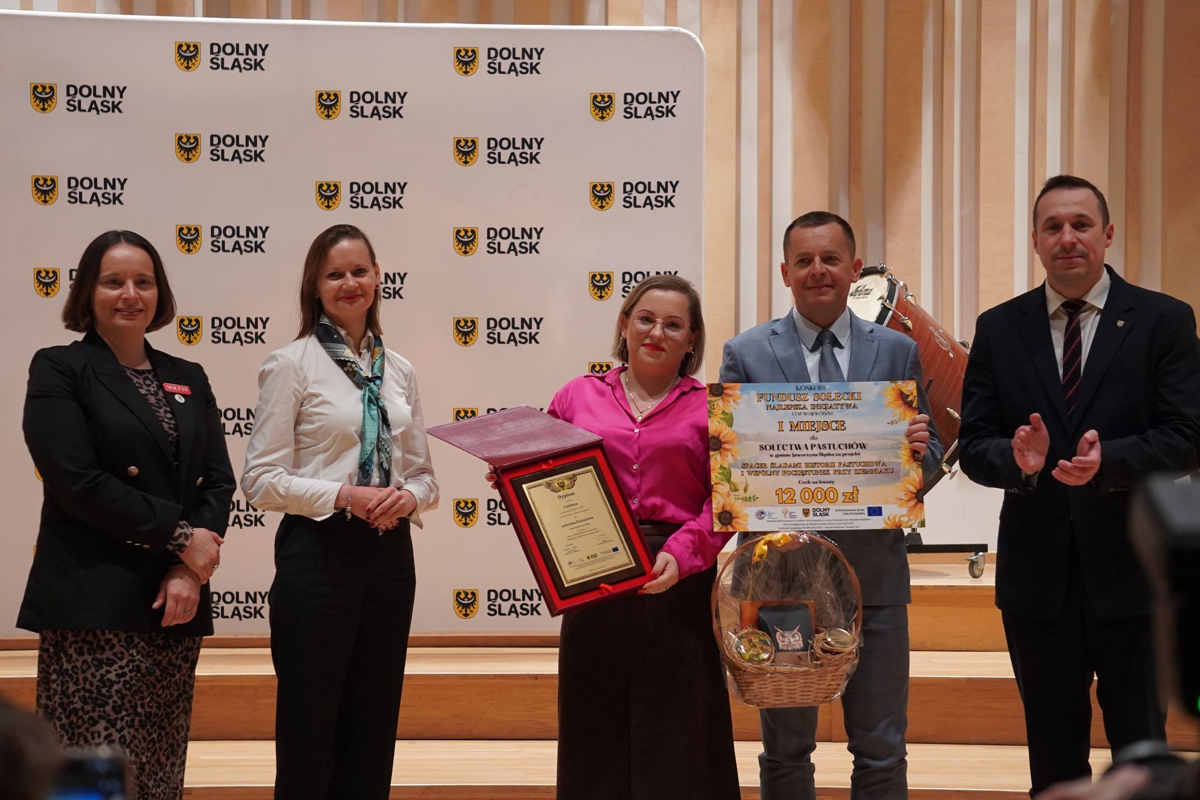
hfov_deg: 24.8
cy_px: 400
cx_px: 600
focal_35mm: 82
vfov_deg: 16.7
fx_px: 2733
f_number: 4.5
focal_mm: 55
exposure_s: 1/160
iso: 2000
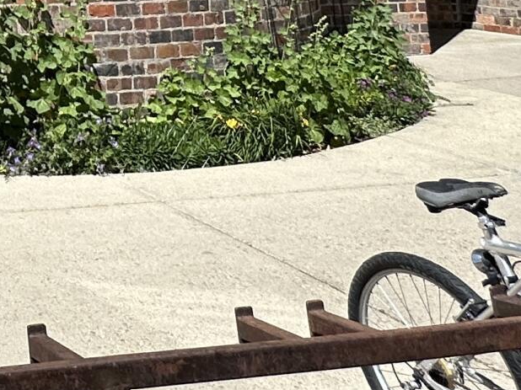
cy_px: -218
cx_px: -316
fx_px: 1023
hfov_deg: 22.1
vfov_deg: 18.7
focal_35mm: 68
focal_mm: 2.22
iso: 50
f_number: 2.2
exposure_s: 1/1715
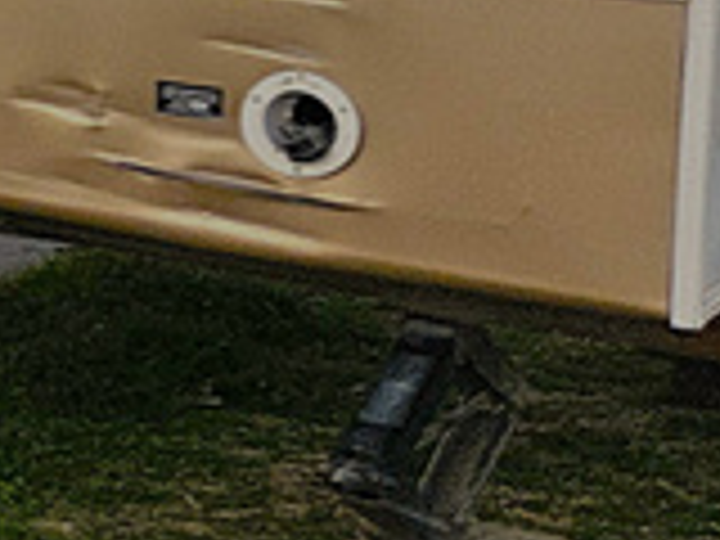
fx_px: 3058
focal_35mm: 147
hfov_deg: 9.9
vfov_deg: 10.0
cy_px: -94
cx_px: -1494
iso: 80
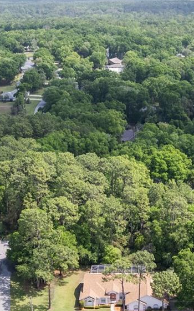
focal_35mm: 64
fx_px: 541
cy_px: 248
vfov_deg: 31.2
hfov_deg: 20.3
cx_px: 117
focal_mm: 8.38
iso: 130
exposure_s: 1/1250
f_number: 2.8
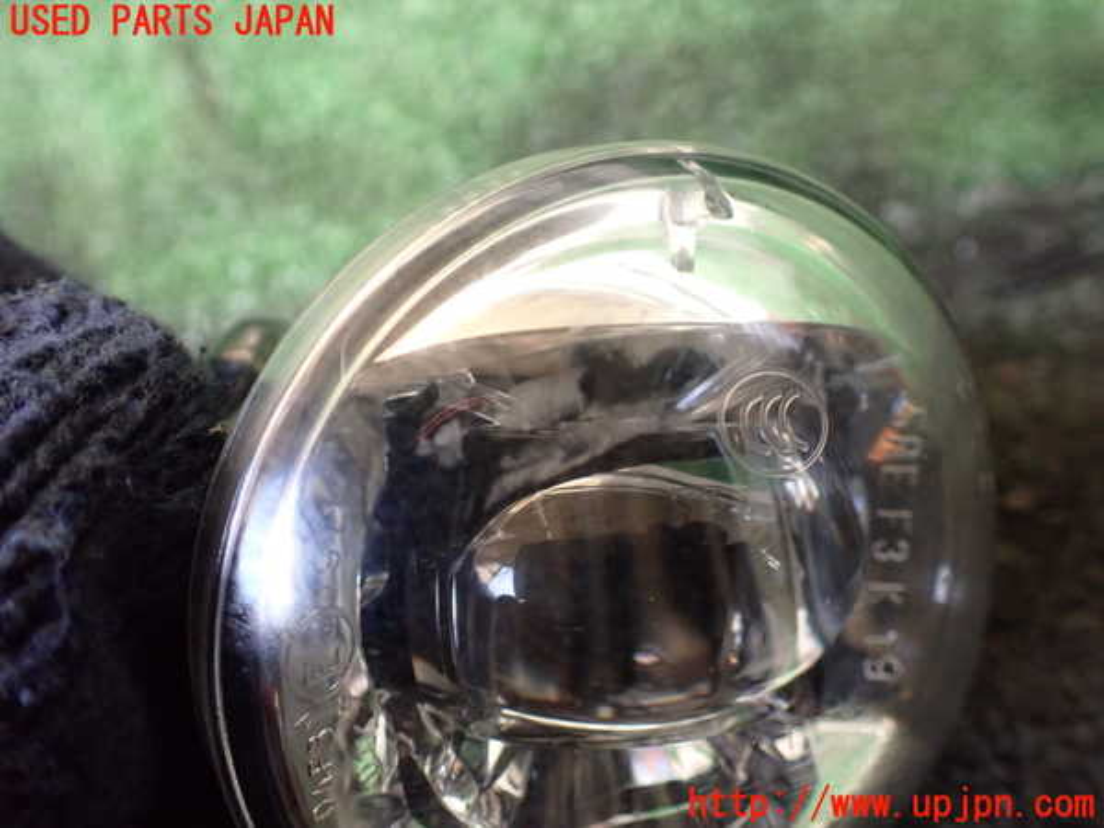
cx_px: 552
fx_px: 957
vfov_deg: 46.8
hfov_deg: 60.0
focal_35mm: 30
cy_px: 414
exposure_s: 1/100
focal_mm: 5.4
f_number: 2.3
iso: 800
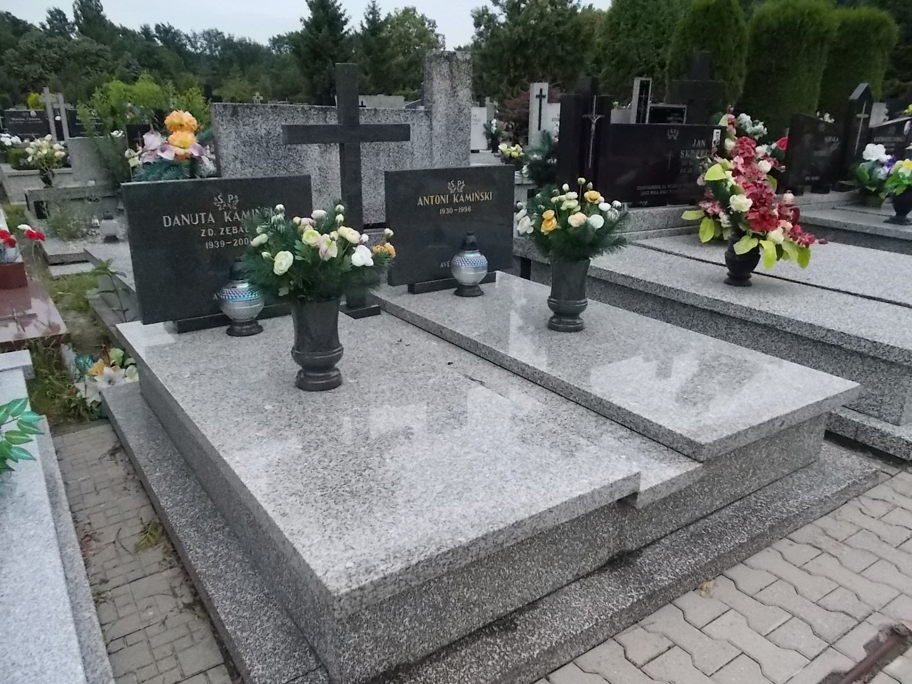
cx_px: 456
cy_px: 342
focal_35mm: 26
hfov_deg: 67.3
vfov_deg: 53.1
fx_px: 685
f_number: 8
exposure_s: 1/640
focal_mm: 4.6
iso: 400
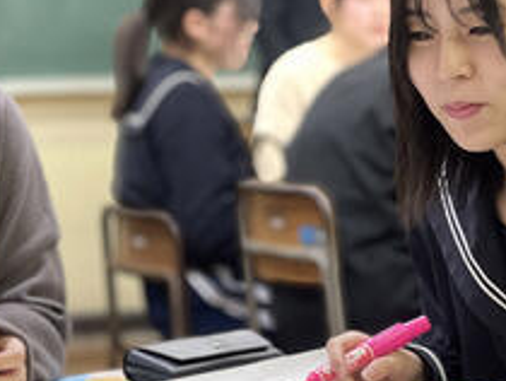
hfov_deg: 11.2
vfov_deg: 8.4
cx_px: 123
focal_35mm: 176
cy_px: 287
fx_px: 2576
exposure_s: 1/40
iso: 250
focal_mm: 9
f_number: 2.8
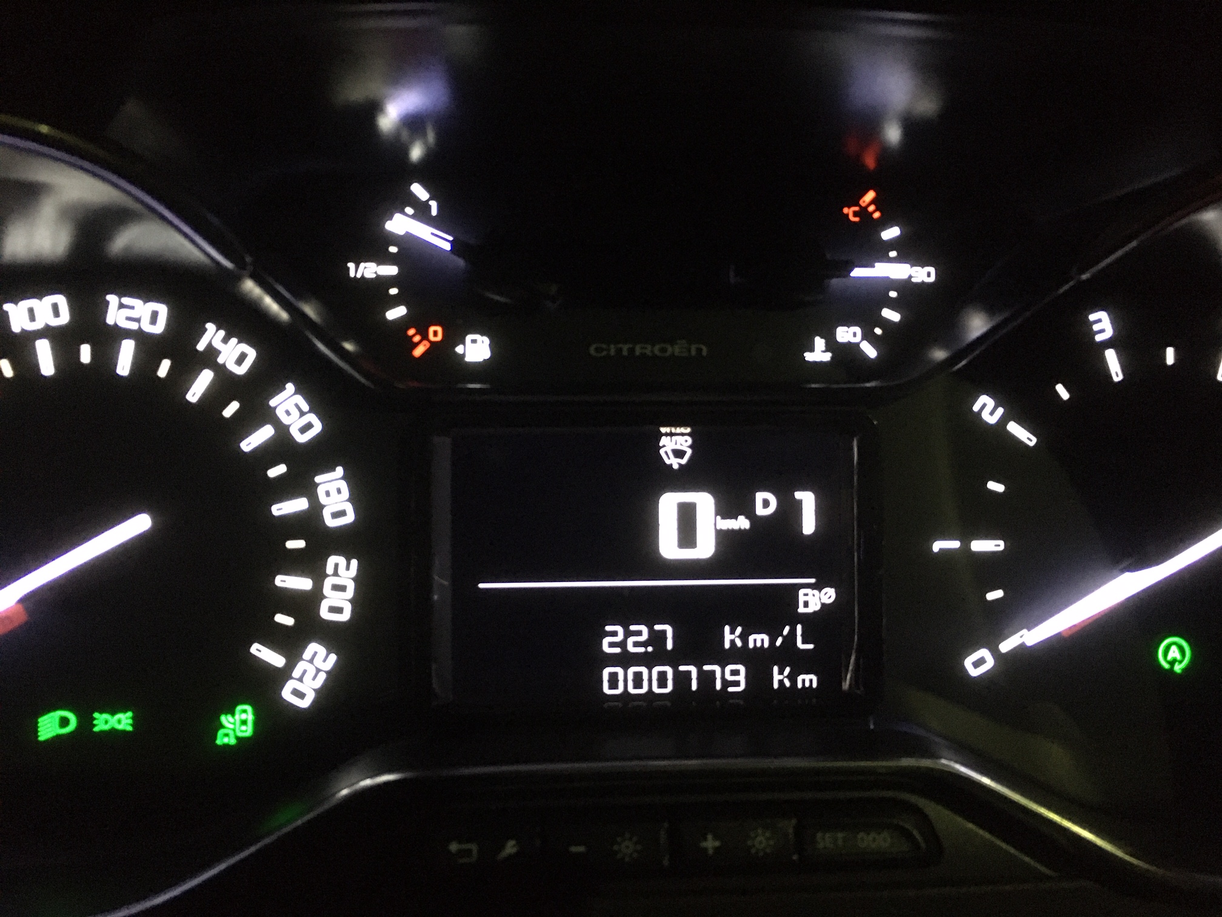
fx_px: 1024
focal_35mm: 29
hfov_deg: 61.7
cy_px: 458
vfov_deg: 48.2
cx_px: 611
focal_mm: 4.15
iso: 320
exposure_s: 1/15
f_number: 2.2
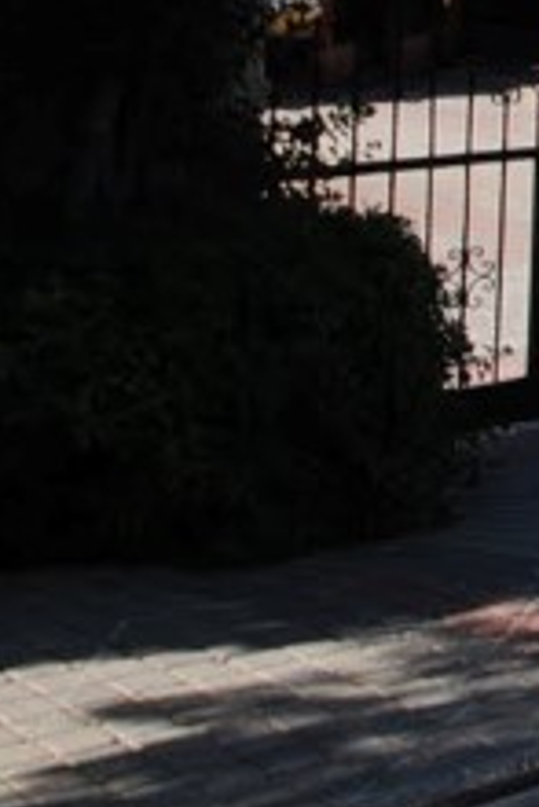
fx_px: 2108
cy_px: -117
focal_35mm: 94
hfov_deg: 11.1
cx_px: 1454
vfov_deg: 20.5
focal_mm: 12
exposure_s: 1/200
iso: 100
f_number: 7.1
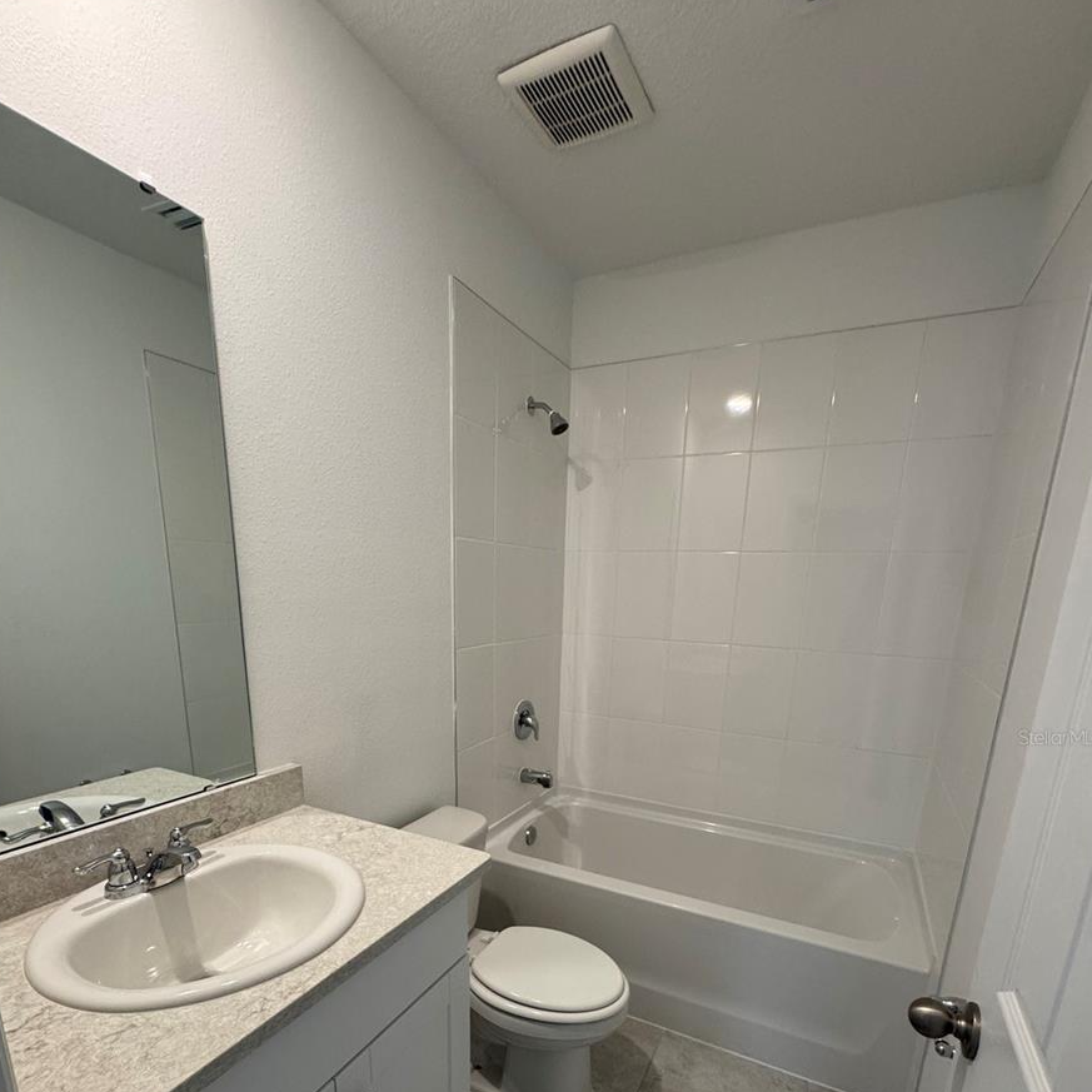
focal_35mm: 17
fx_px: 607
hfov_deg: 84.0
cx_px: 544
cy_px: 737
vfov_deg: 80.9
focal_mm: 2.22
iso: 250
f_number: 2.2
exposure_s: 1/120
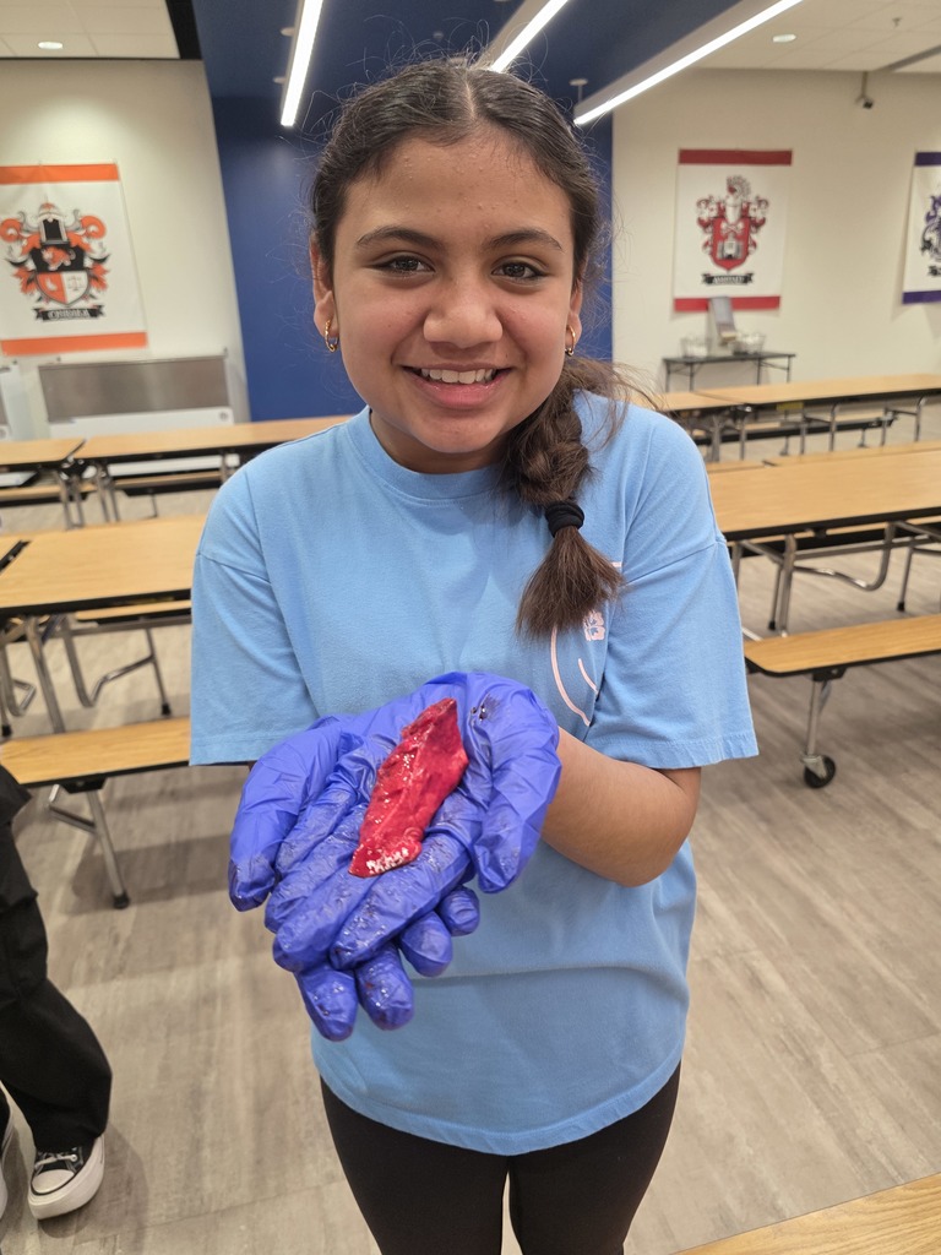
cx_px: 470
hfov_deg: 58.9
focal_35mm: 23
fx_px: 834
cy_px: 628
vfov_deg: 73.9
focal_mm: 6.3
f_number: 1.7
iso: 320
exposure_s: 1/120
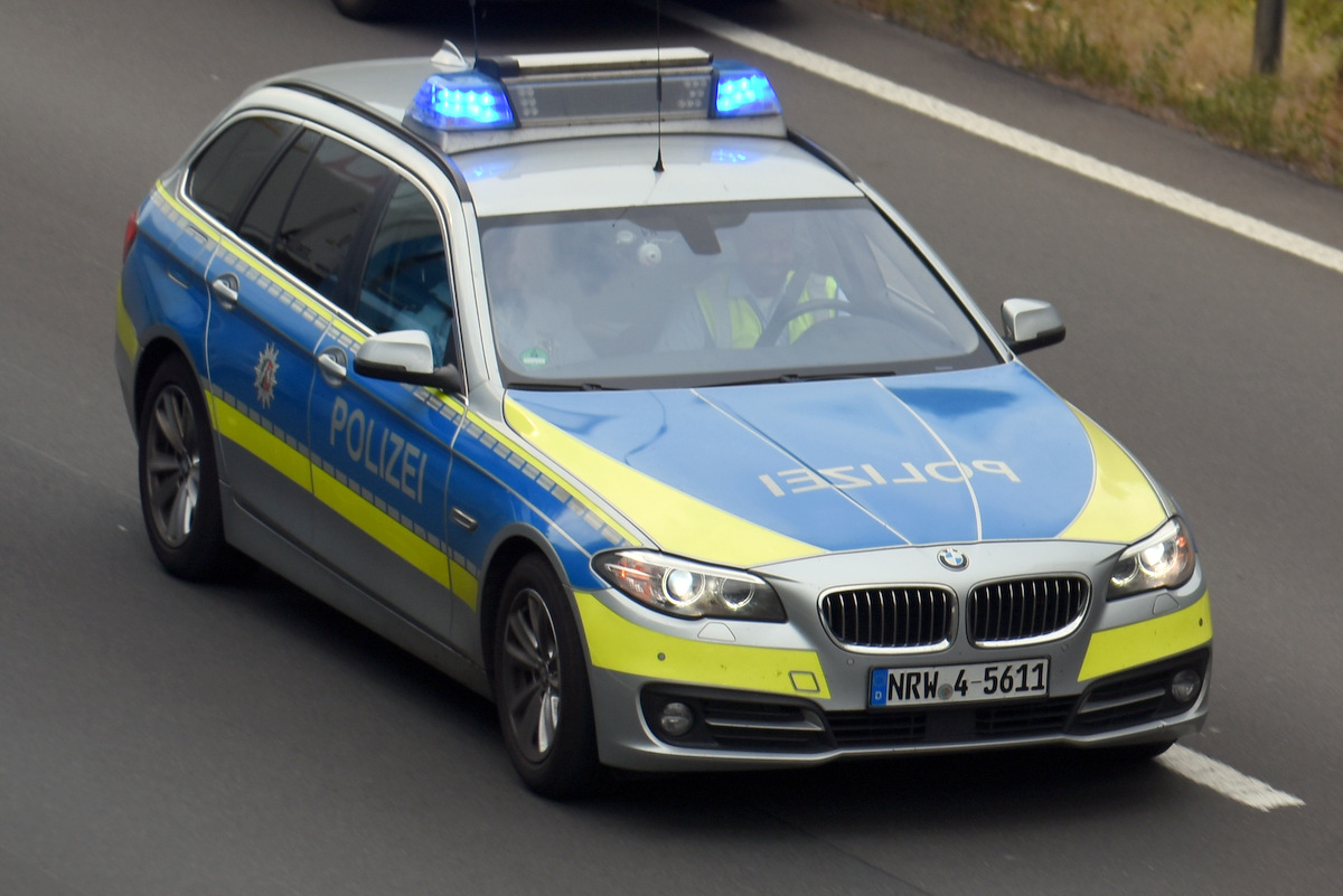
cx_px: 672
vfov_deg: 9.6
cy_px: 448
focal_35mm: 142
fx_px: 5318
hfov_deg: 14.4
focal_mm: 95
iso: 100
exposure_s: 1/250
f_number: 6.3
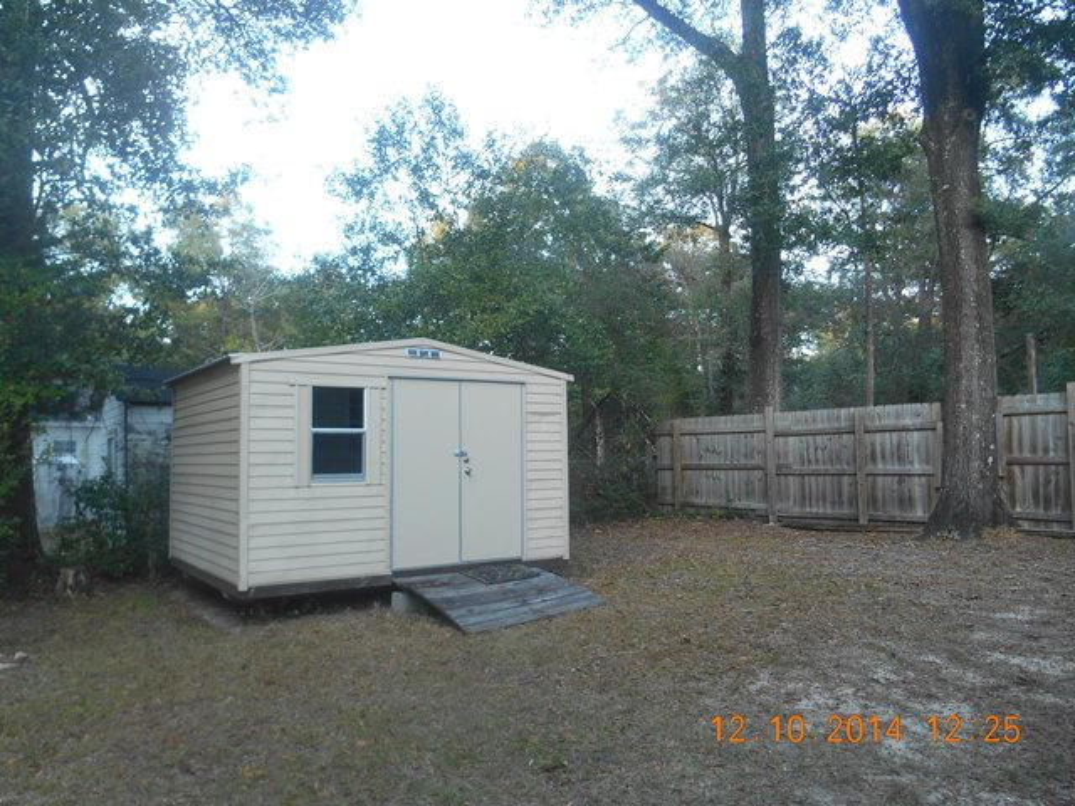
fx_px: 807
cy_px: 403
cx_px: 538
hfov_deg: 67.3
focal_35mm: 26
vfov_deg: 53.1
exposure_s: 1/30
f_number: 3.4
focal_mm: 4.7
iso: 140
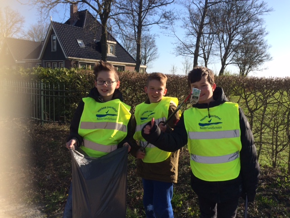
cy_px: 109
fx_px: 243
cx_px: 145
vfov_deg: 48.2
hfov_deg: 61.7
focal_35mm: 29
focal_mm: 4.15
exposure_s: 1/1414
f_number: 2.2
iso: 32
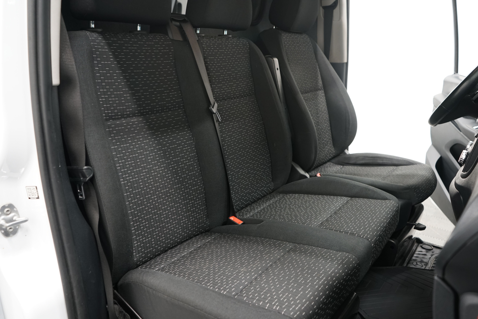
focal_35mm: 28
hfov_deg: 65.5
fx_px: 372
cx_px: 239
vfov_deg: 46.4
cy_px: 160
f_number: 4.5
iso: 800
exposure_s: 1/8
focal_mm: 28
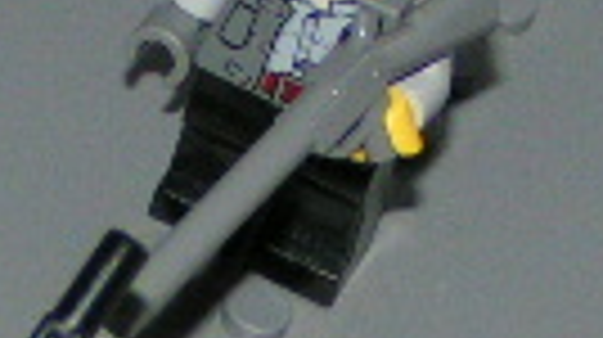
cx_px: -86
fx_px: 6835
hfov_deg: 5.0
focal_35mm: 428
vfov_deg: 2.8
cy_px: 550
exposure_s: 1/100
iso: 200
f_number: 3.2
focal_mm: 12.6
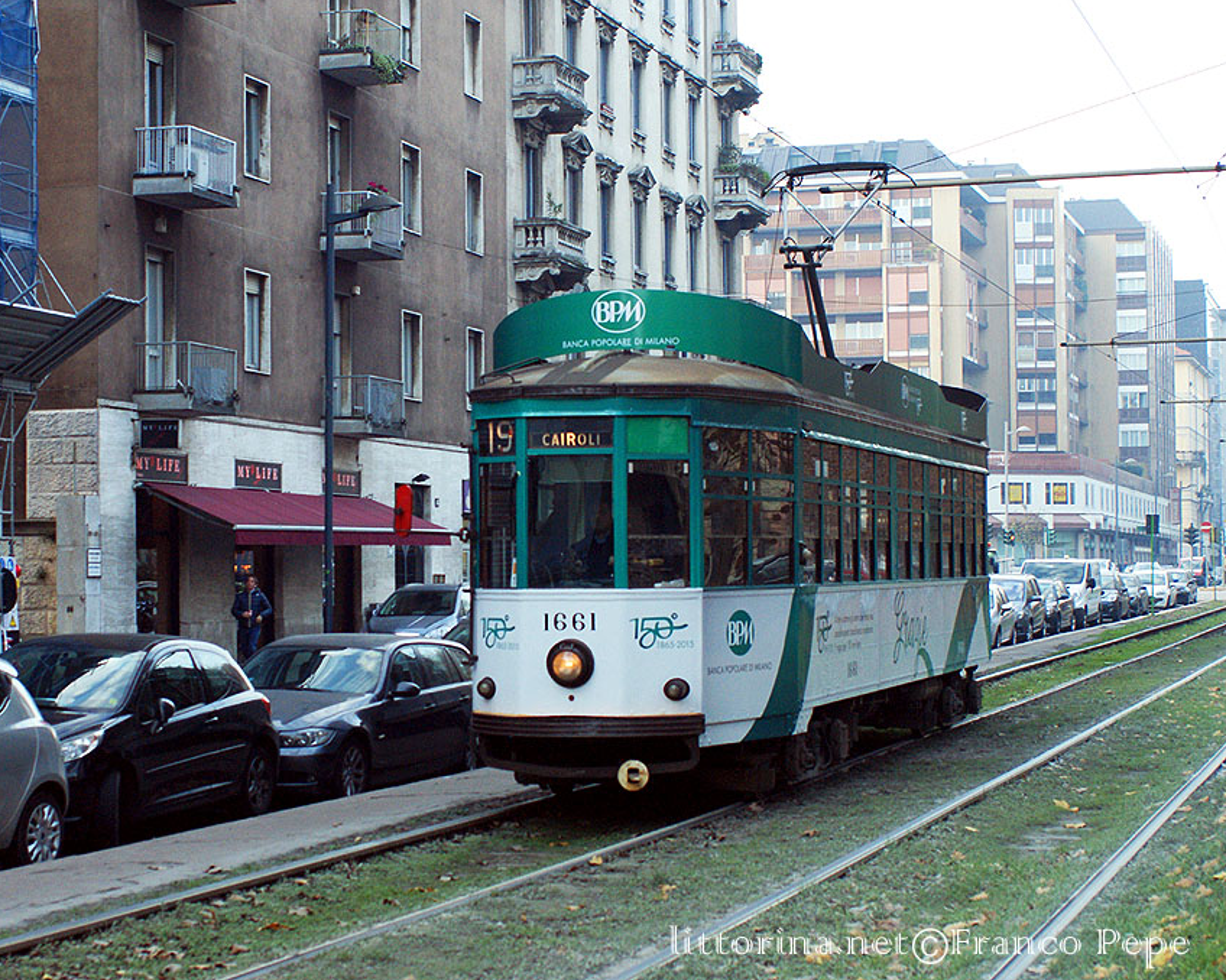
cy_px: 489
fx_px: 2467
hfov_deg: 27.8
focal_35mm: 68
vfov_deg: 22.5
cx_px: 492
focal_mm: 40
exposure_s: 1/320
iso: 800
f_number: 4
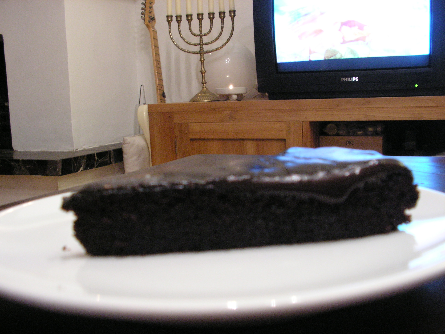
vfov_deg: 37.7
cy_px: 167
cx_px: 222
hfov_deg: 49.0
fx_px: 489
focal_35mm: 38
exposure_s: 1/2
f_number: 3.2
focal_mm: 6.4
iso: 160
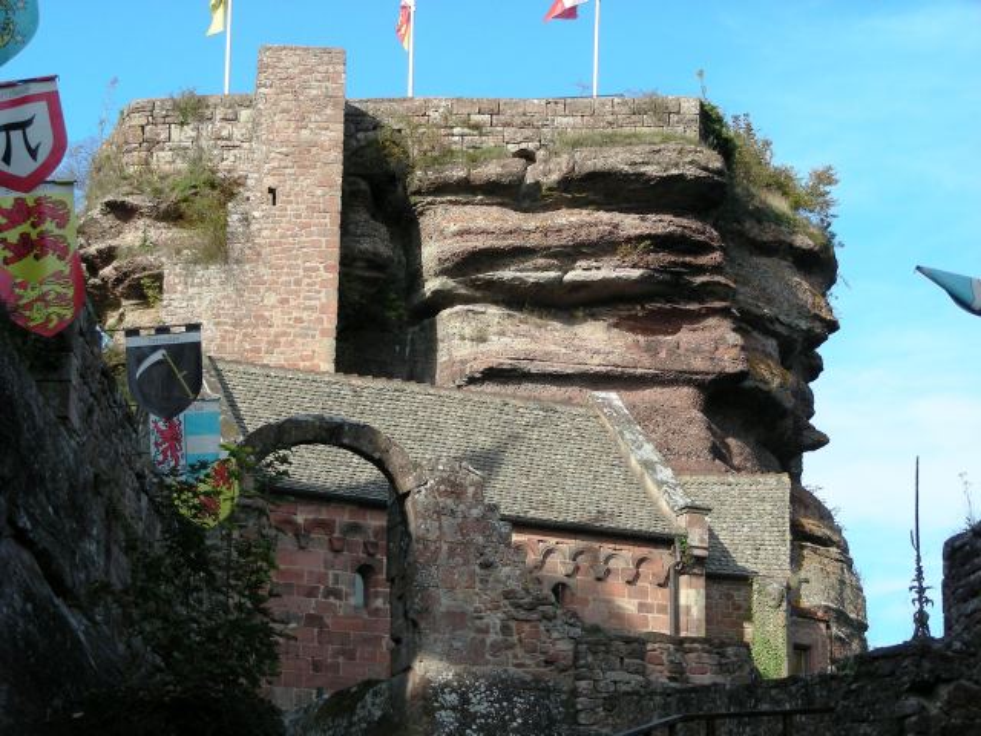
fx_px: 2466
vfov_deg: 17.0
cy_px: 368
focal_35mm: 87
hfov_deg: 22.5
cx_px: 490
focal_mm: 14.6
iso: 50
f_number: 4
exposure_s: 1/288
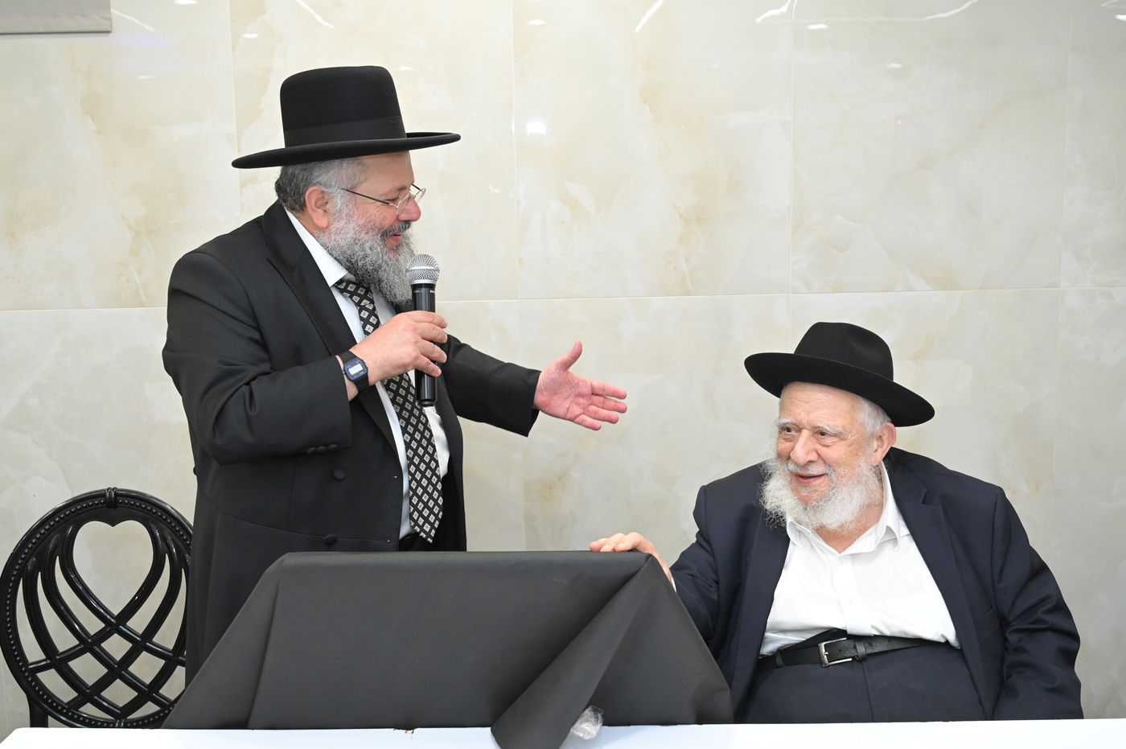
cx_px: 563
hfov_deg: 49.6
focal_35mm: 39
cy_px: 374
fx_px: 1219
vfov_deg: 34.2
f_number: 5.6
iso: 3200
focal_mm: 39
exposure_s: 1/200
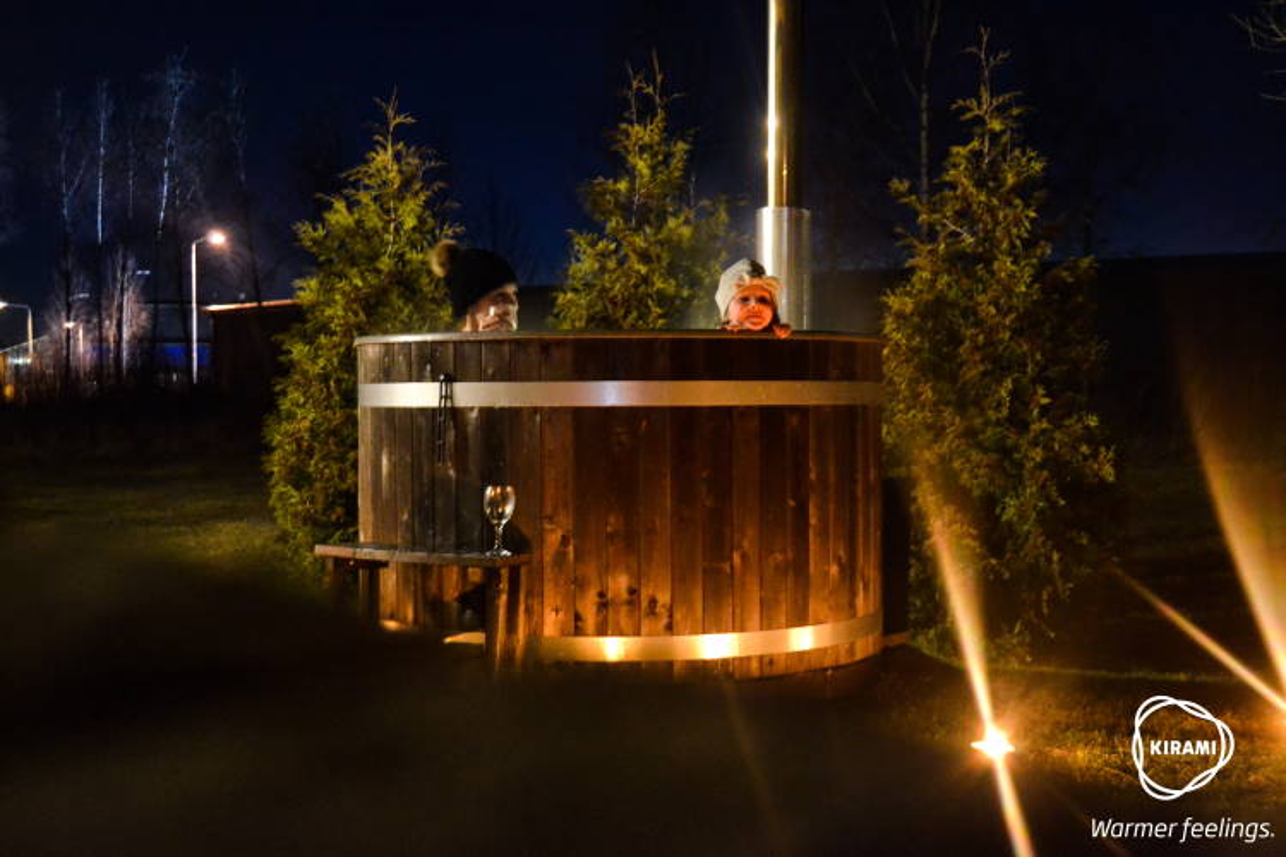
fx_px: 1607
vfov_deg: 29.9
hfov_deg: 43.6
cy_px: 428
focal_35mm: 45
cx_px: 643
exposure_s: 1/1.67
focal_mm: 30
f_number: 4.2
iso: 3200
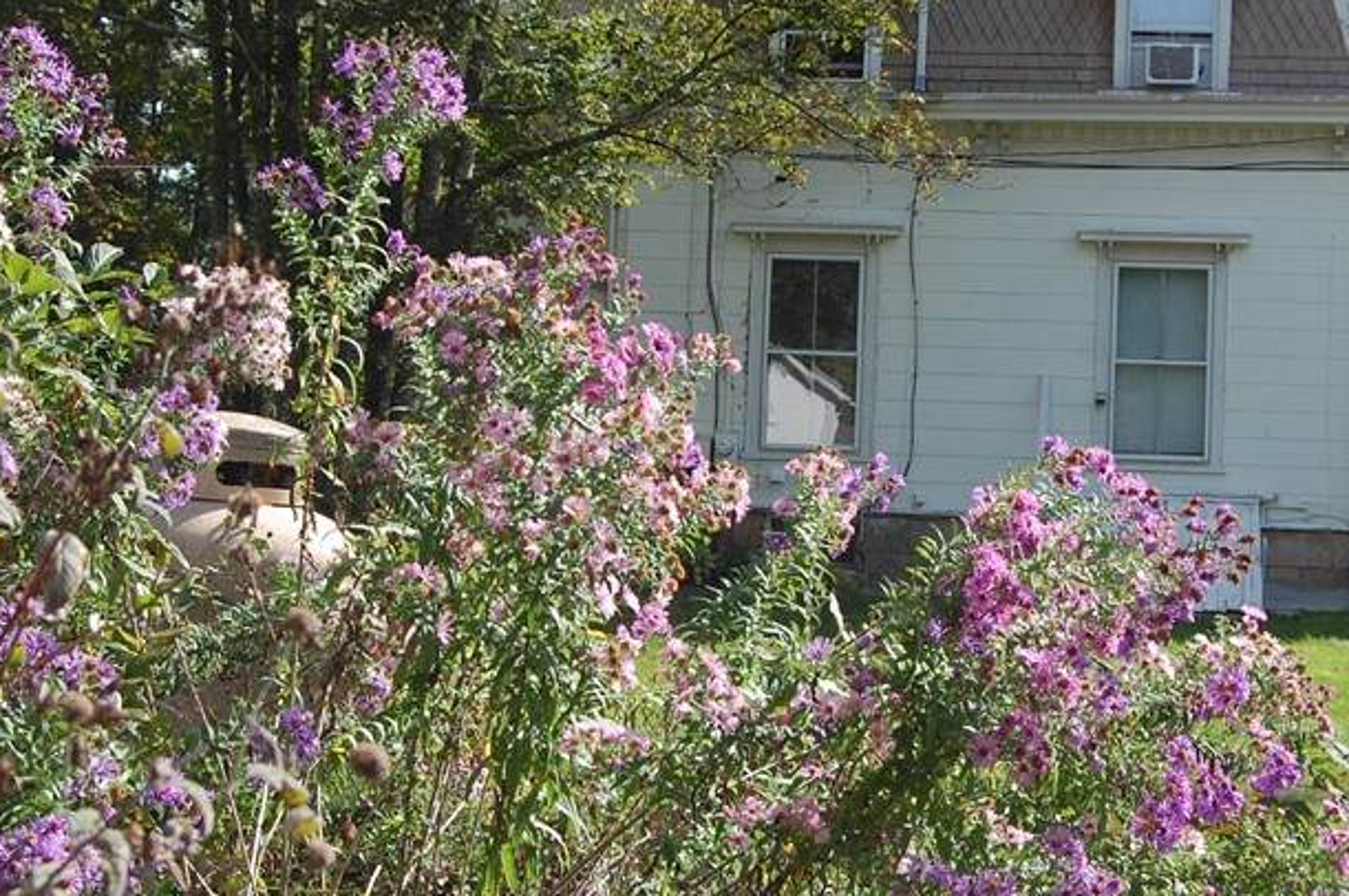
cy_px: 404
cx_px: 783
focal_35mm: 80
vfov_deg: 17.0
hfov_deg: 25.4
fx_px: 2995
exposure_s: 1/200
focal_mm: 30
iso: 200
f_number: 8
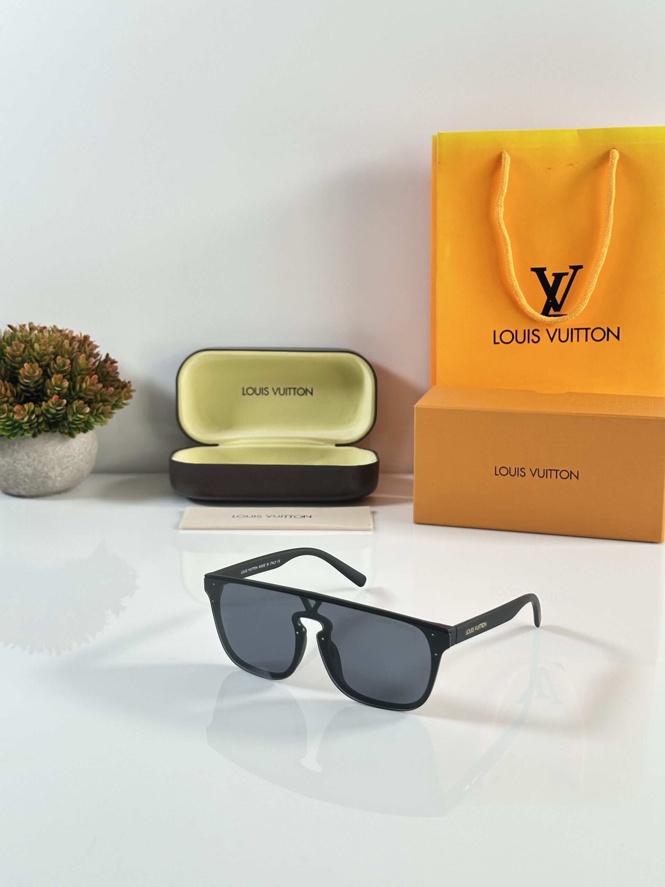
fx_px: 1229
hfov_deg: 30.3
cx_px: 332
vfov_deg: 39.7
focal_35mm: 48
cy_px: 444
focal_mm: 6.86
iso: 80
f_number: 1.78
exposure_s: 1/100
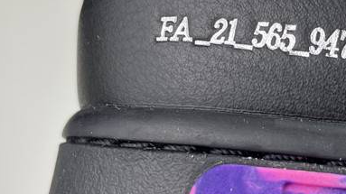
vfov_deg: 16.2
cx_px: 284
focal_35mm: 74
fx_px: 679
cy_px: 49
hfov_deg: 27.9
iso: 64
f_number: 1.6
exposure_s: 1/100
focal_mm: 4.2
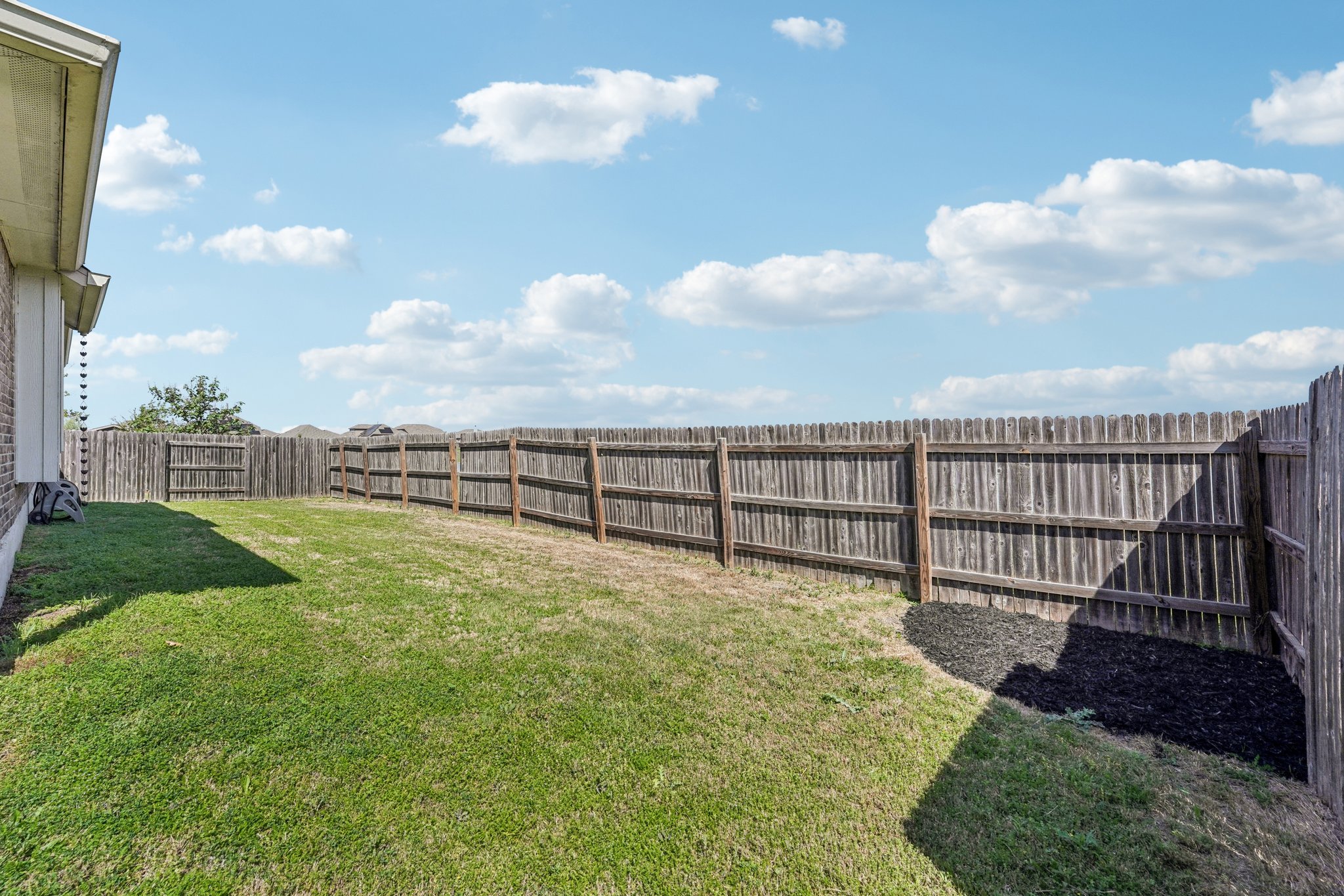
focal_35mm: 14
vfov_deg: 81.2
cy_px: 448
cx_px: 672
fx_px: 523
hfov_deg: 104.3
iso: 400
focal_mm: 14
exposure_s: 1/1250
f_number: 8
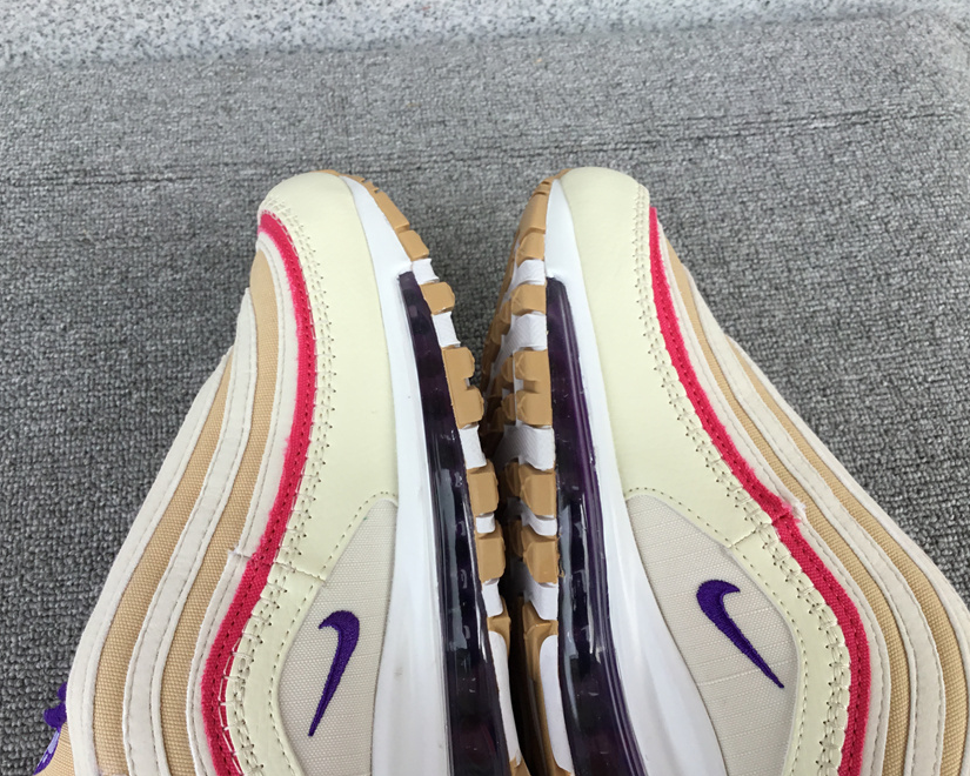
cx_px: 453
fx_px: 947
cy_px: 394
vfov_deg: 44.5
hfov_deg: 54.2
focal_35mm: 33
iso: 25
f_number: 2.4
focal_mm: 3.3
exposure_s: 1/595
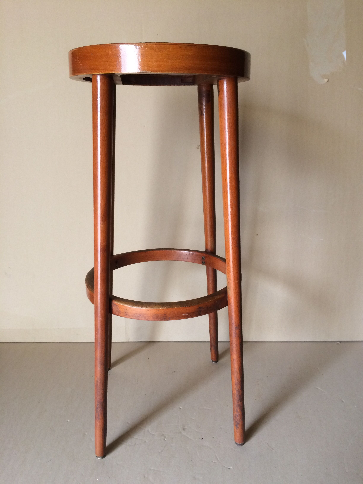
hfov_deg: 48.2
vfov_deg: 61.7
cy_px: 242
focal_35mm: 29
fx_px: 405
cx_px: 182
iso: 80
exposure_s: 1/33
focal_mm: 4.15
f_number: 2.2
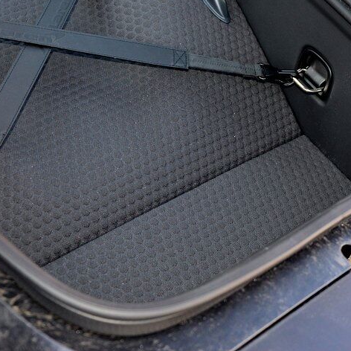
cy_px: 55
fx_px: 895
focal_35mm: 78
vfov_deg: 21.8
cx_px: 181
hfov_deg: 22.2
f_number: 4
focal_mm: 36
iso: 640
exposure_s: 1/200
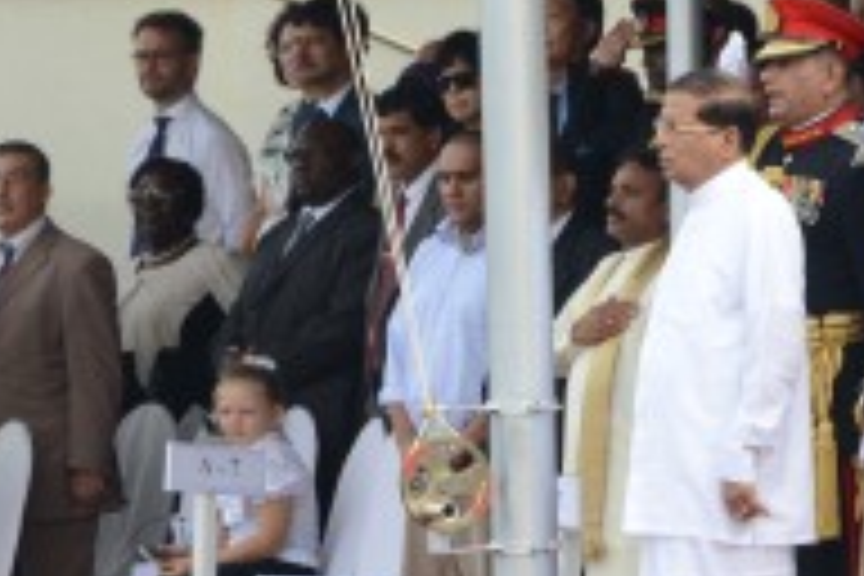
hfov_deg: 2.2
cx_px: 898
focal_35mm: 935
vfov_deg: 1.5
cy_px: 238
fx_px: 22438
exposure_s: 1/160
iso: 640
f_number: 13
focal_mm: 300
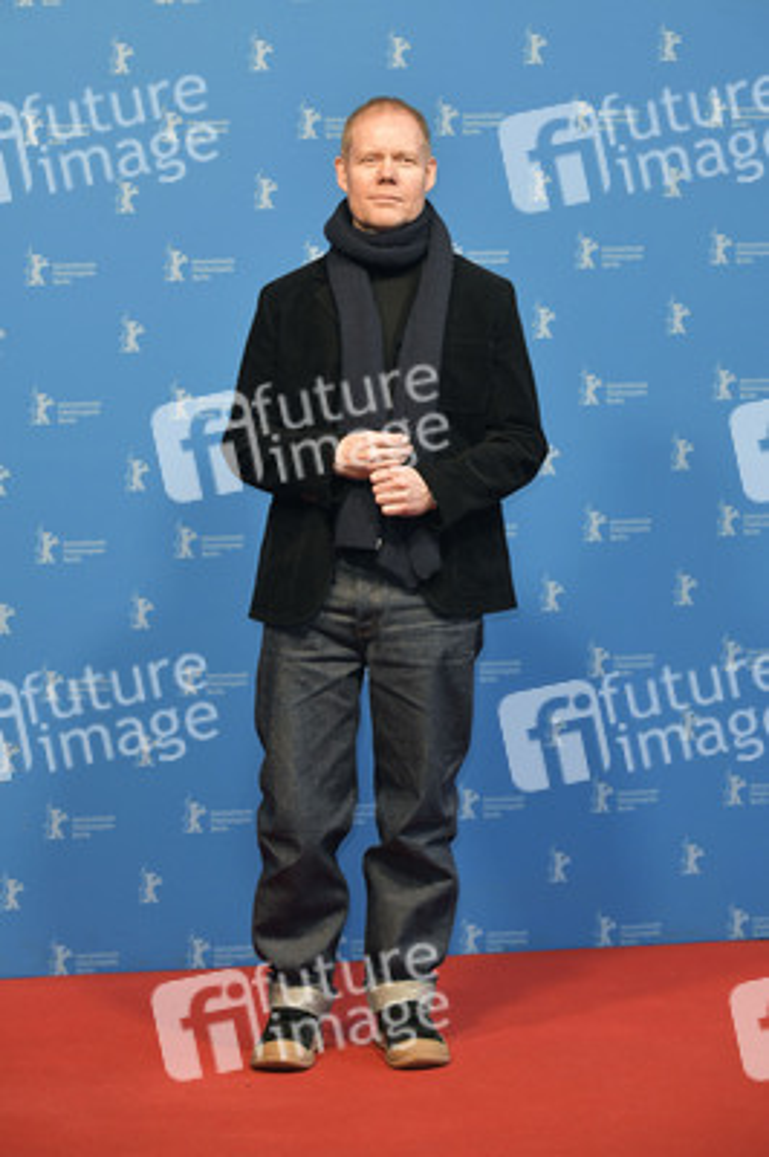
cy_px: 578
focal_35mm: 110
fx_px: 3530
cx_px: 384
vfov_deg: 18.6
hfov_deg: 12.4
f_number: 5.6
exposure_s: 1/160
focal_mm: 110
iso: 2000
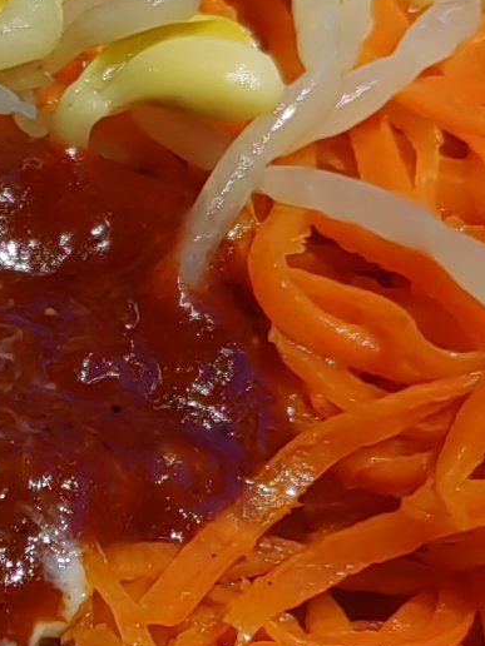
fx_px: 2671
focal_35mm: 143
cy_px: 449
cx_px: -247
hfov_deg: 10.0
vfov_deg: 13.8
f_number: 1.9
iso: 50
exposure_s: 1/227
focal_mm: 5.52
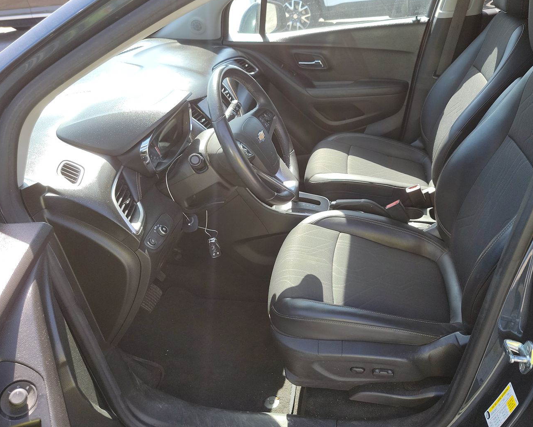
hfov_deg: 60.1
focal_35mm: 29
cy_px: 186
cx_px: 312
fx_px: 458
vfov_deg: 49.9
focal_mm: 6.7
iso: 51
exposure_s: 1/119
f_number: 1.8
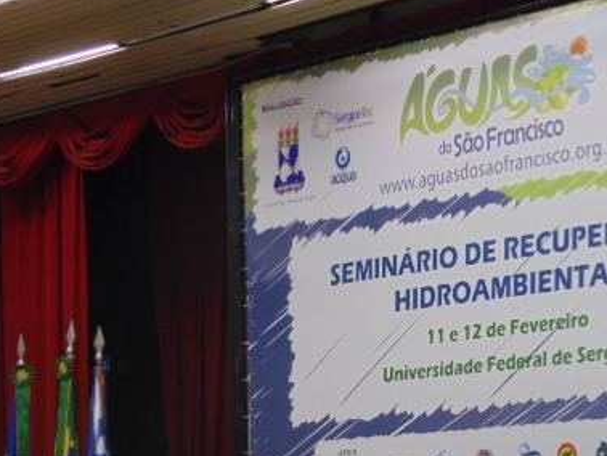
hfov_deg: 14.3
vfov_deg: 10.8
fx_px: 2404
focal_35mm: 137
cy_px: 360
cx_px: 453
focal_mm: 14.6
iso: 250
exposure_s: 1/30
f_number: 4.2
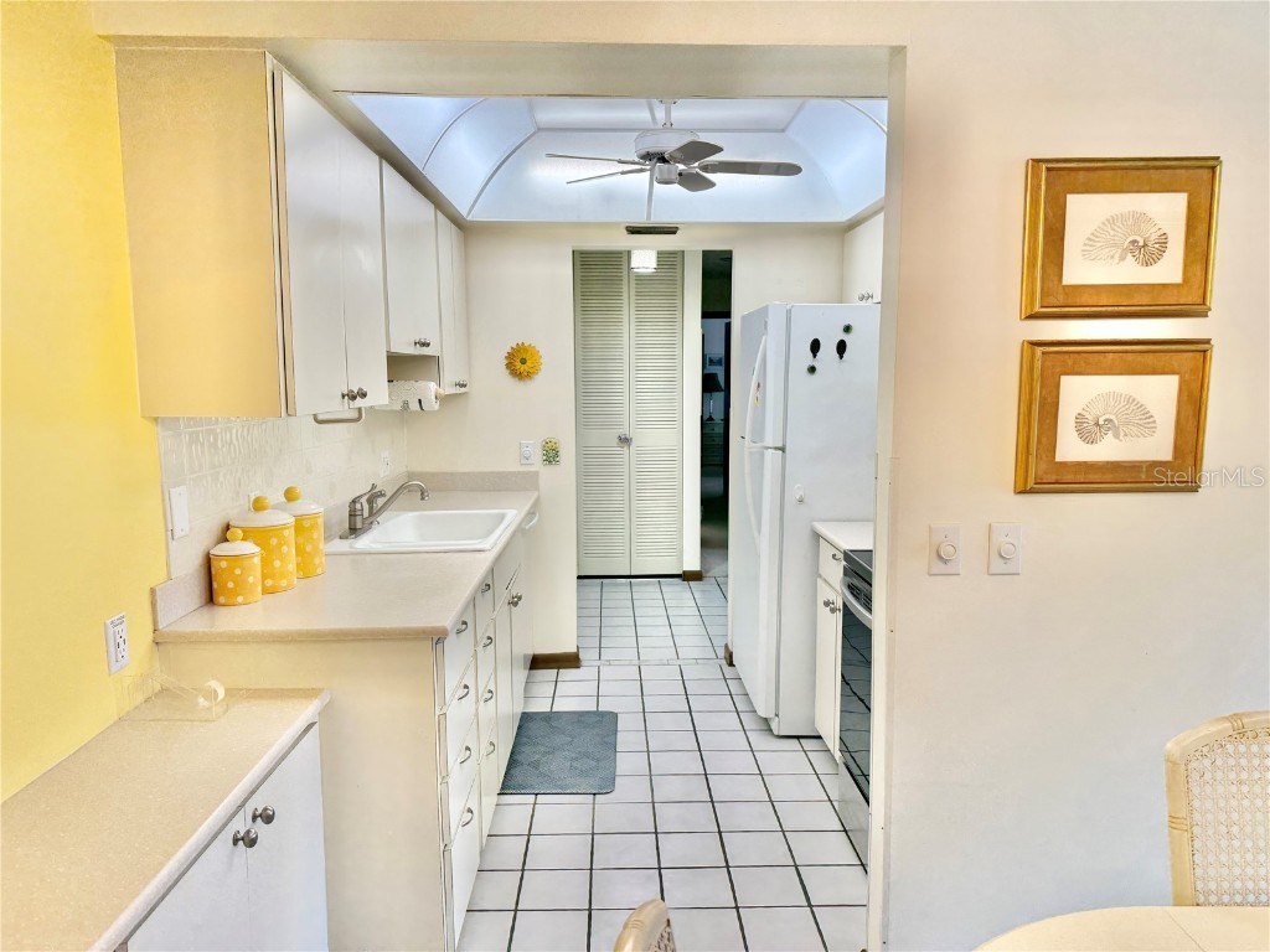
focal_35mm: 24
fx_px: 881
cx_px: 635
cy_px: 476
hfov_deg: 71.6
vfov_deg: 56.8
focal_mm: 6.76
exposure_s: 1/232
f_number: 1.78
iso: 125
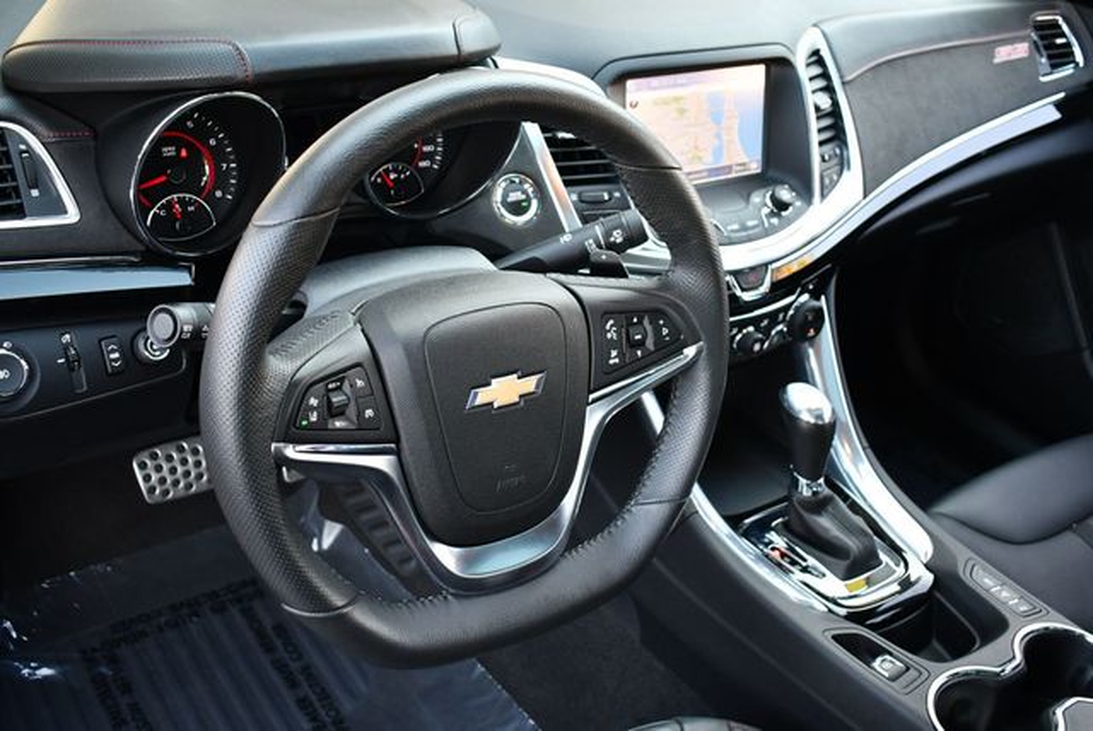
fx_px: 1276
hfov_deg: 46.4
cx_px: 546
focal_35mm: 42
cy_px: 366
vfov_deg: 32.0
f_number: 3.8
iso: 800
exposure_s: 1/200
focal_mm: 21
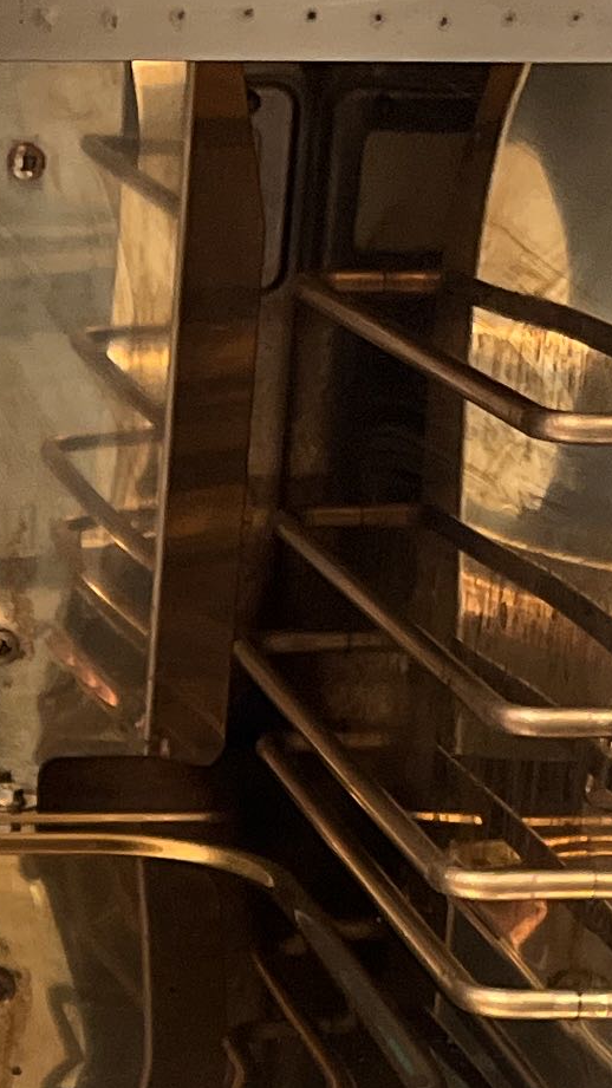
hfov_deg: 9.4
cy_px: 1432
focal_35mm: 124
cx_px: -396
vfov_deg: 16.3
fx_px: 3578
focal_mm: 5.1
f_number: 1.6
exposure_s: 1/50
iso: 250
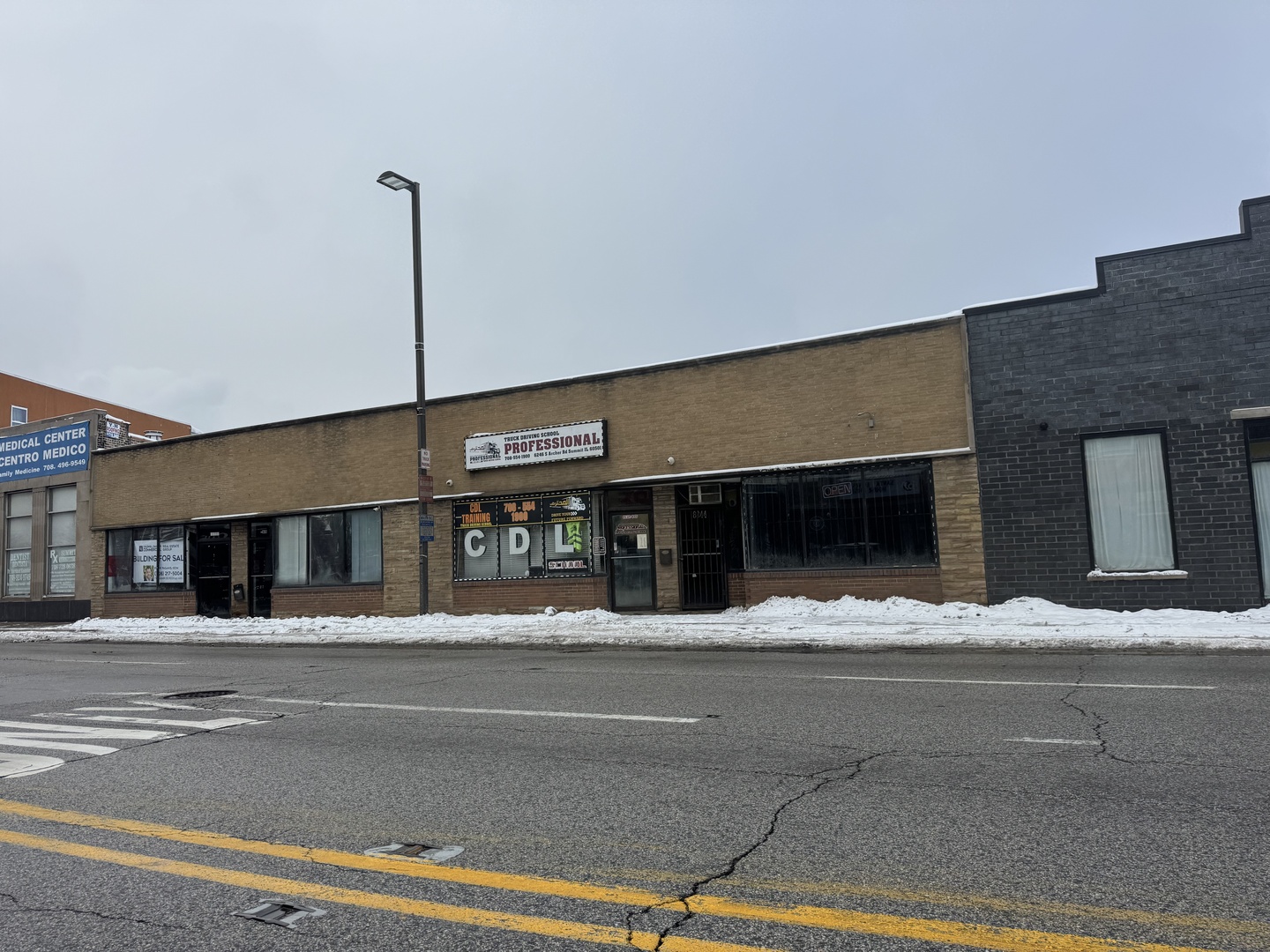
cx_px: 635
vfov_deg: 56.8
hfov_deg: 71.6
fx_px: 881
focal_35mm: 24
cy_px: 476
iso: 80
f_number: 1.78
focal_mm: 6.76
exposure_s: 1/4608
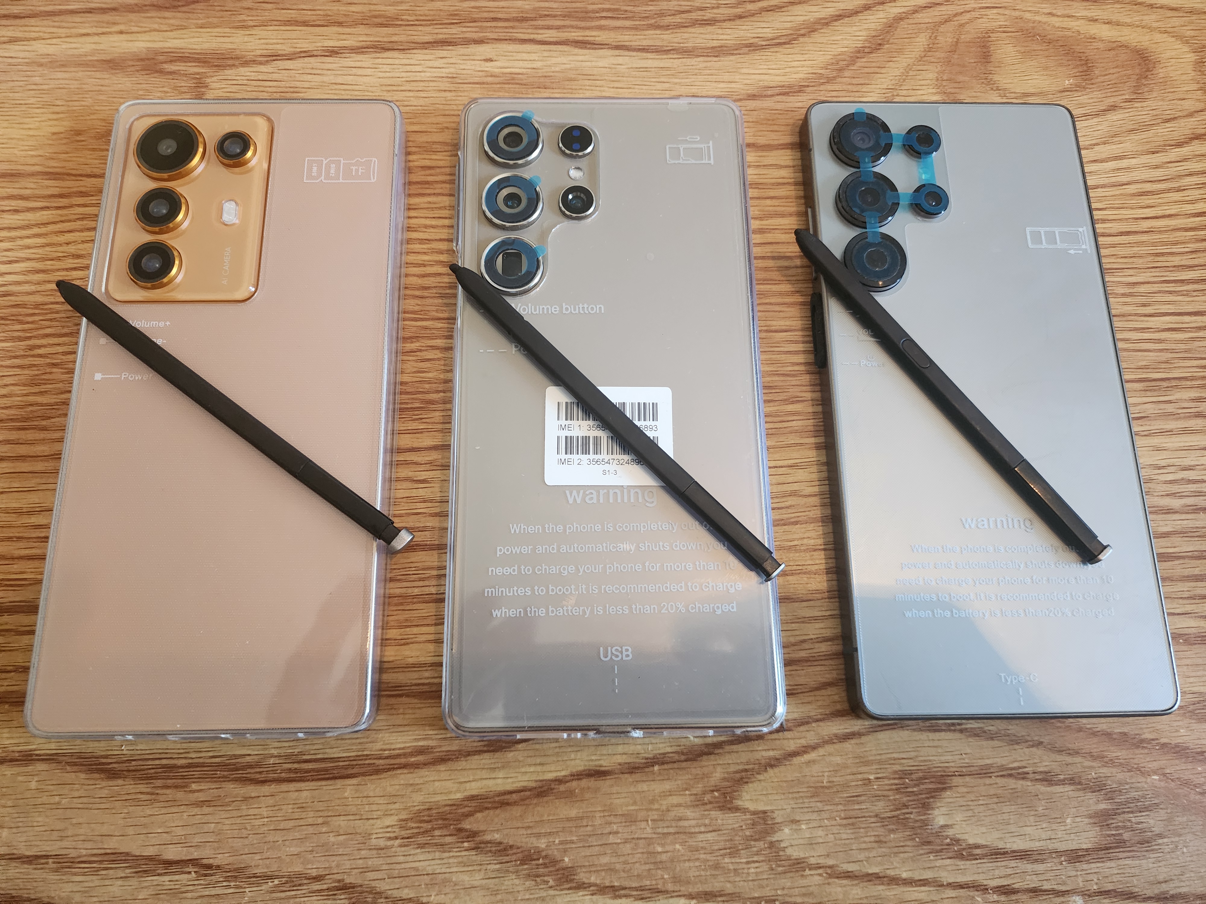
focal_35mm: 23
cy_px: 452
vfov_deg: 58.9
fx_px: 801
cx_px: 603
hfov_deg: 73.9
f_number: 1.8
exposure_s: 1/120
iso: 1000
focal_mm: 6.4
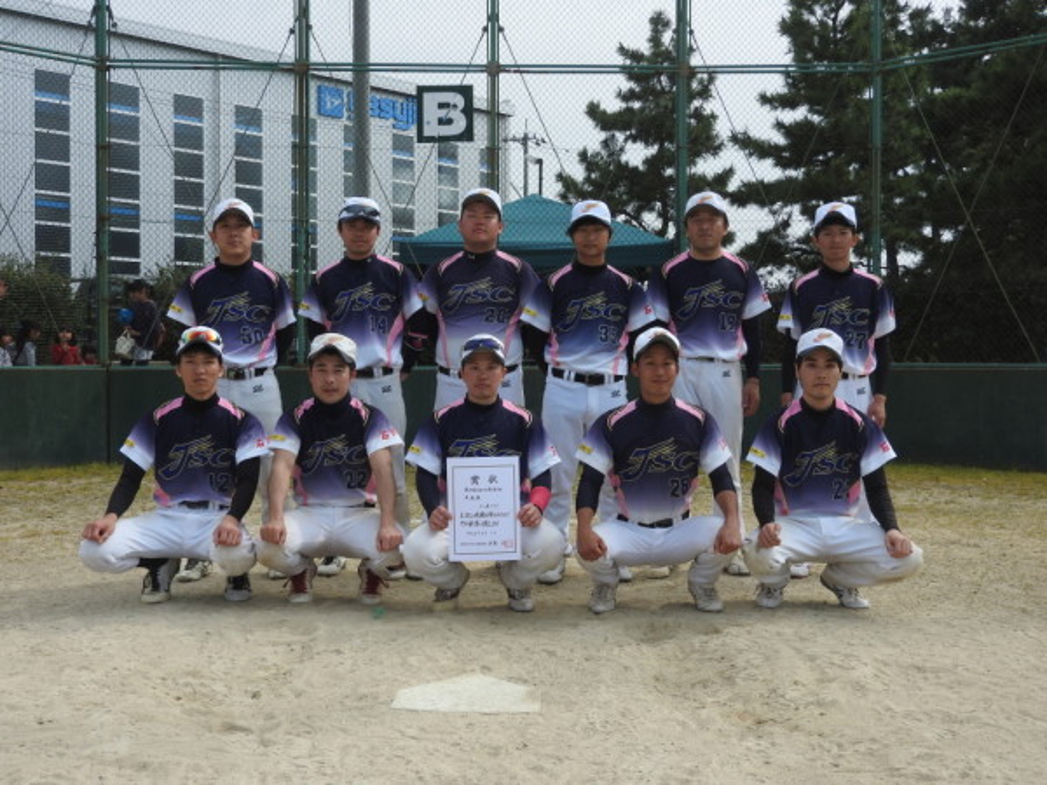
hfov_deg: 46.8
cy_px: 392
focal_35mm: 40
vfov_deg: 36.0
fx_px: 1210
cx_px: 524
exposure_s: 1/1000
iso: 100
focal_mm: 7.2
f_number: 3.8
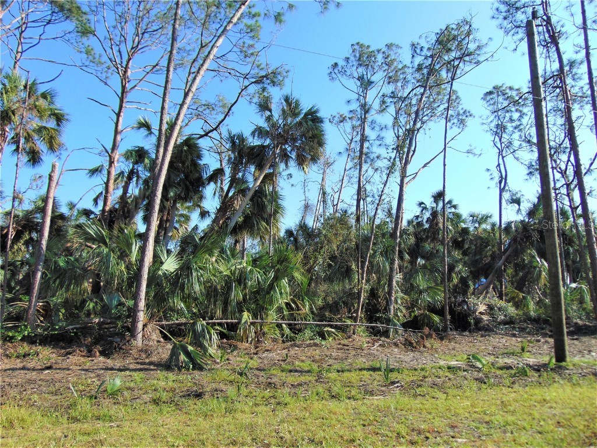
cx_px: 298
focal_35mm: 25
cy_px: 224
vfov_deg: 54.9
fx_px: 431
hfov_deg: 69.4
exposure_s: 1/800
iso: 80
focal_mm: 4.5
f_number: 3
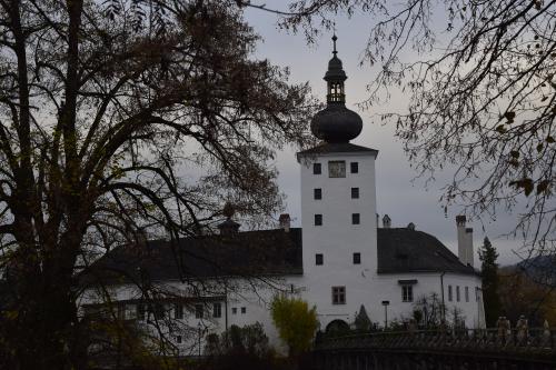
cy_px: 185
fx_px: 1274
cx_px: 278
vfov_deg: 16.5
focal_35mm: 82
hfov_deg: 24.6
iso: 500
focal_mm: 55
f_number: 6.3
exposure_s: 1/640
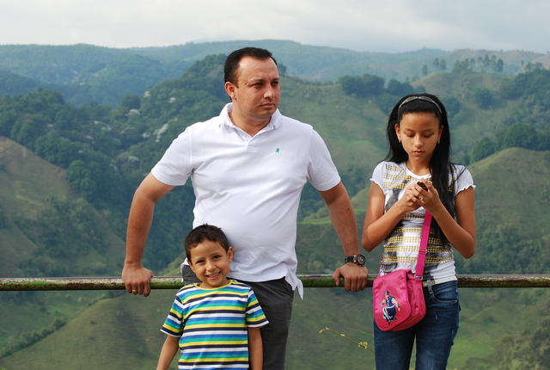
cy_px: 185
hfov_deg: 19.4
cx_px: 275
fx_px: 1608
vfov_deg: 13.1
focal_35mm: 105
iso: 200
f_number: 9
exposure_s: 1/160
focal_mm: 70
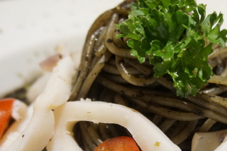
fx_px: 446
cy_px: 101
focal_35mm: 71
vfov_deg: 19.1
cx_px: 149
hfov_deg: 28.4
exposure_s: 1/60
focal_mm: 27
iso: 640
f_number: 4.5
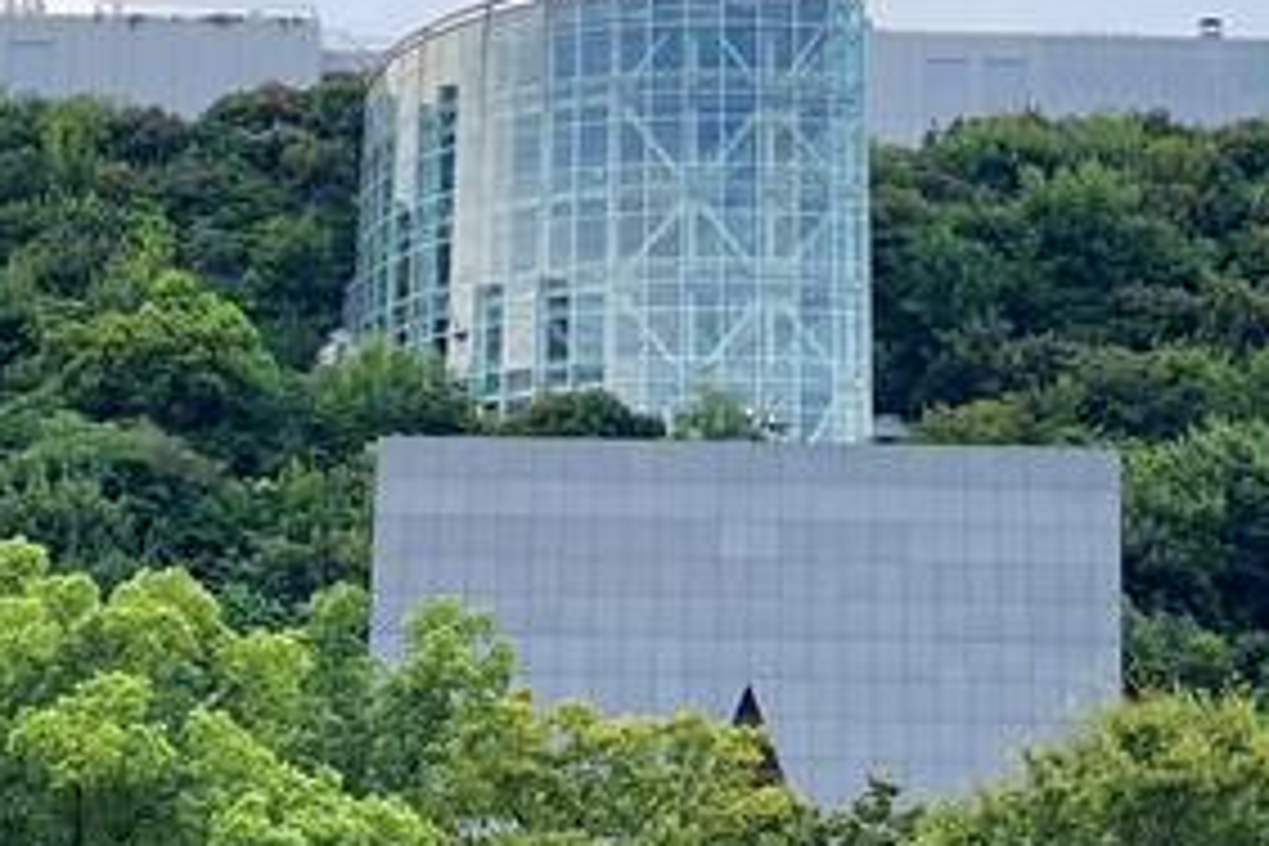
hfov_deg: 21.2
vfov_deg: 13.9
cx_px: 693
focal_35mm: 96
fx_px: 3384
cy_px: -144
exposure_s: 1/247
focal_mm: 5.1
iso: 32
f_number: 1.6
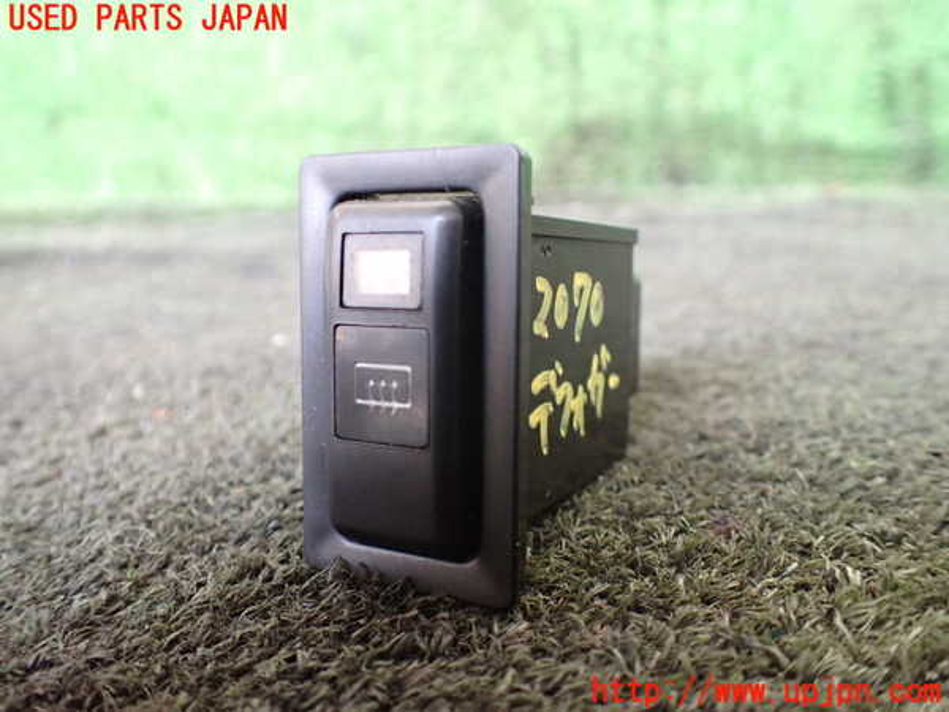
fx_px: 822
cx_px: 474
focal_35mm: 30
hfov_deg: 60.0
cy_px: 356
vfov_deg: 46.8
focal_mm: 5.4
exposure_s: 1/80
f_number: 2.3
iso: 800
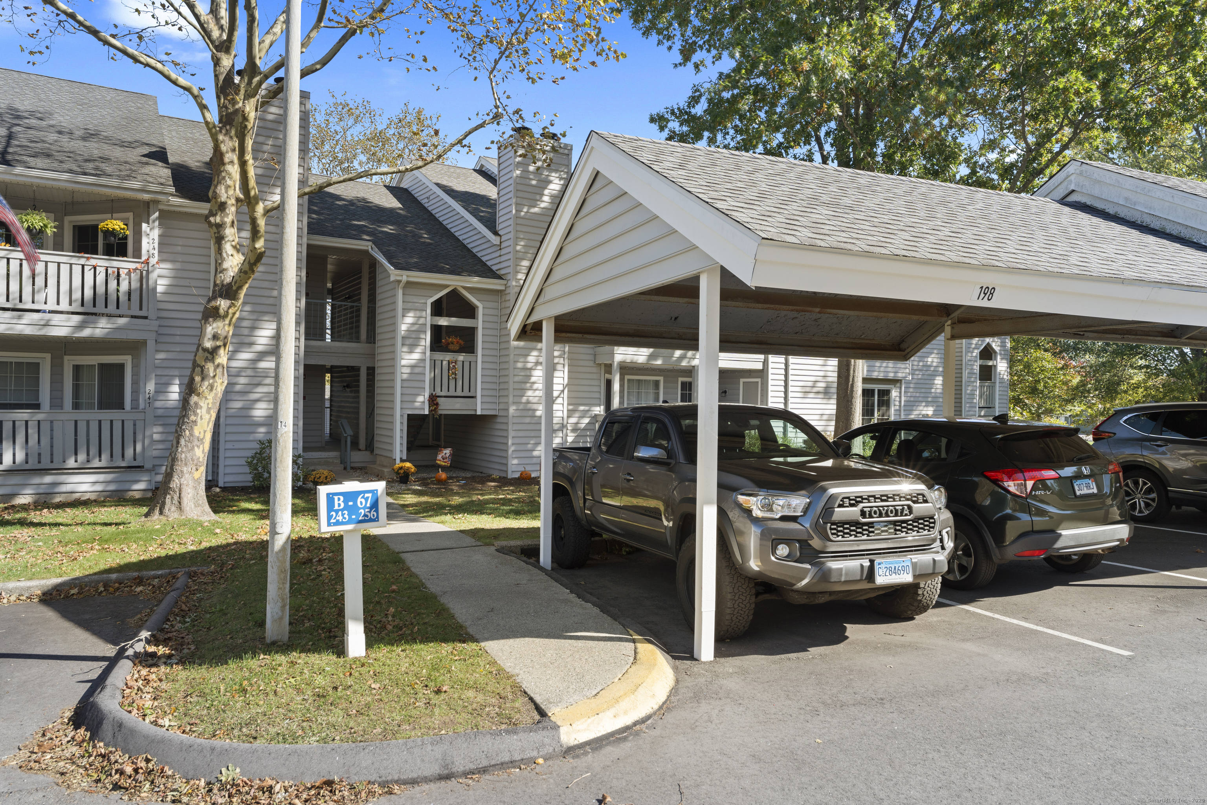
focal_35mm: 24
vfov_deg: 53.1
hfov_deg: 73.7
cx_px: 604
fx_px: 805
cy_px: 402
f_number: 8
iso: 200
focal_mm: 24
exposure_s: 1/25
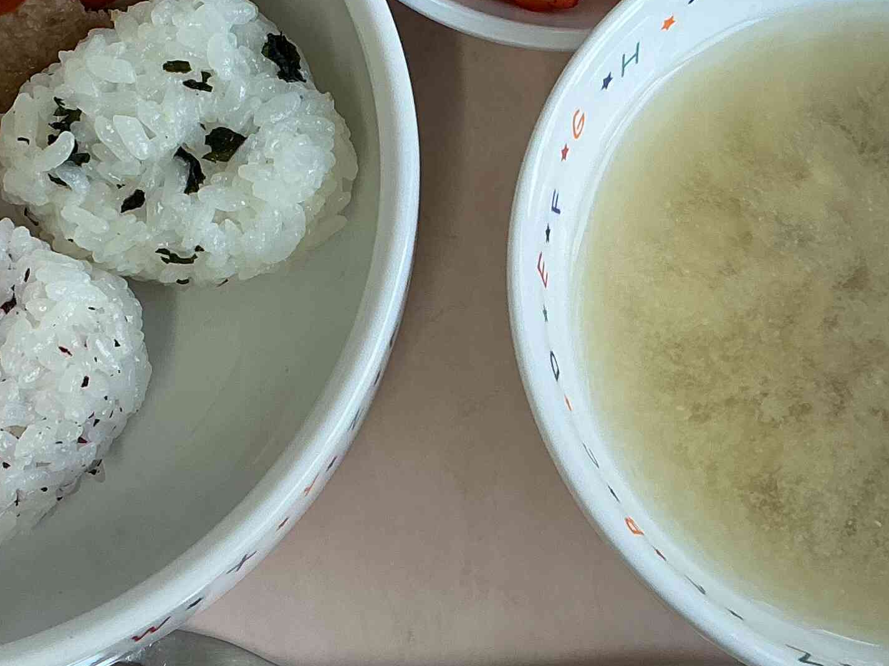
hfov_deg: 23.8
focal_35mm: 82
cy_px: 97
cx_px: 395
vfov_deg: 17.8
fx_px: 2106
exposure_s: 1/120
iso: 32
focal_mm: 3
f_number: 1.8
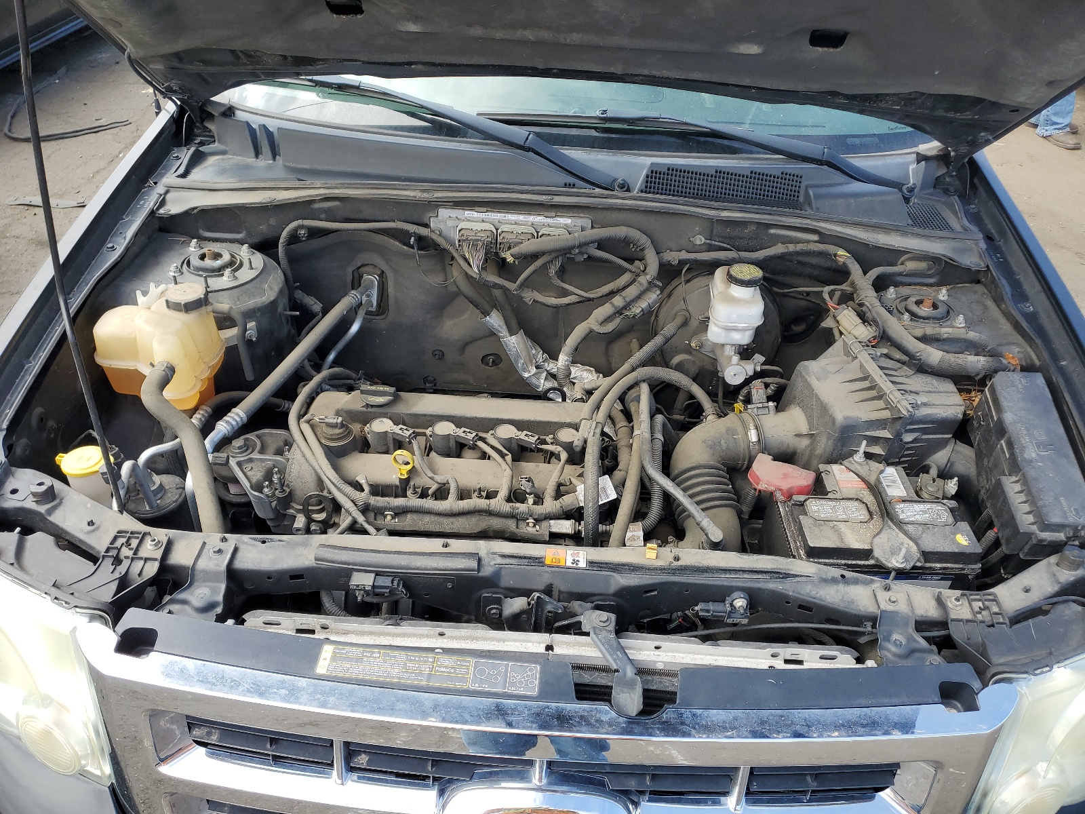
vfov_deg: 53.1
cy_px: 407
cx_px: 542
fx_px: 815
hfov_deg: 67.3
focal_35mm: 26
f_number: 1.5
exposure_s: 1/435
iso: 50
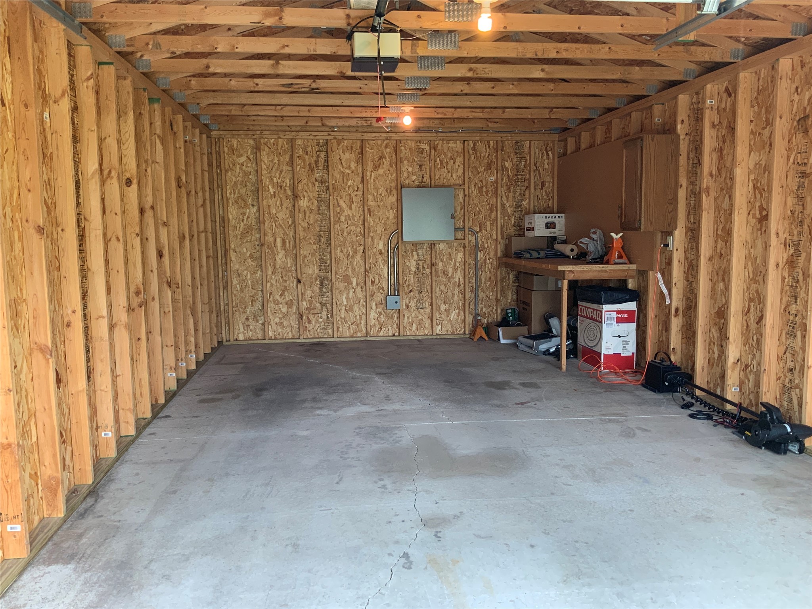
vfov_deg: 48.2
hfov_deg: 61.7
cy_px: 304
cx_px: 406
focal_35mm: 29
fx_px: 680
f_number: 1.8
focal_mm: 3
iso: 40
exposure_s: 1/60
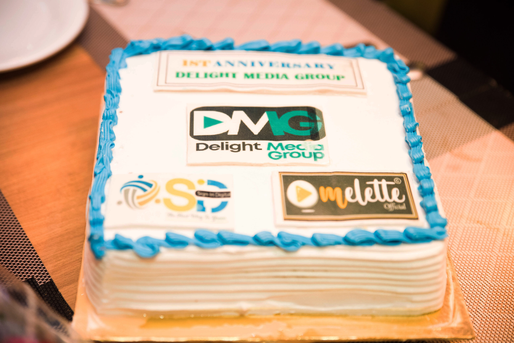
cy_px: 172
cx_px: 257
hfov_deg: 28.8
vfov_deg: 19.5
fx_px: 1000
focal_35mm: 70
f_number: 2.8
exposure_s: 1/125
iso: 2500
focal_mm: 70
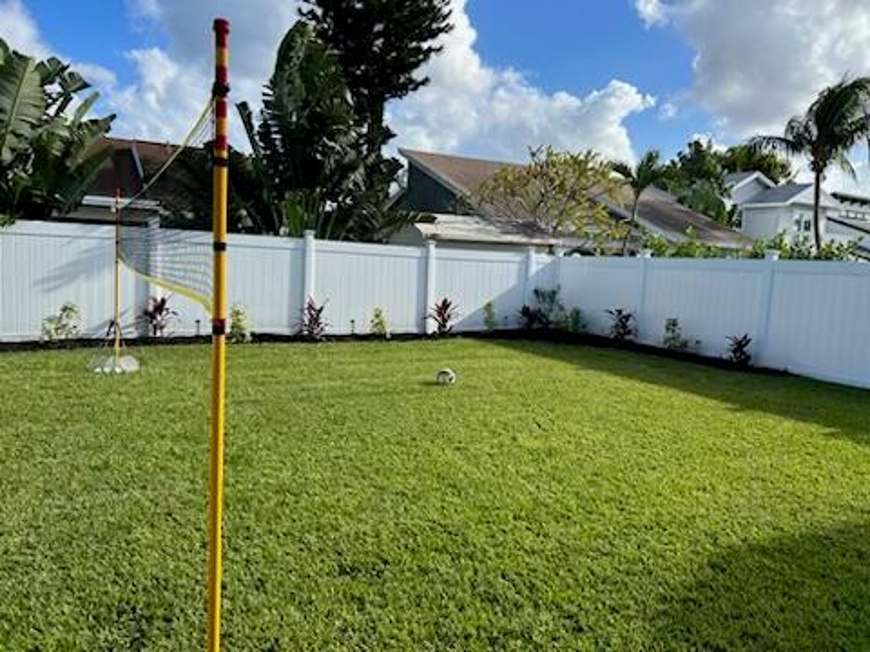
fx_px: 653
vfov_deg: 53.1
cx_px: 435
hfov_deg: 67.3
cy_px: 326
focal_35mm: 26
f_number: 1.5
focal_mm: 5.7
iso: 50
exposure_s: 1/3077
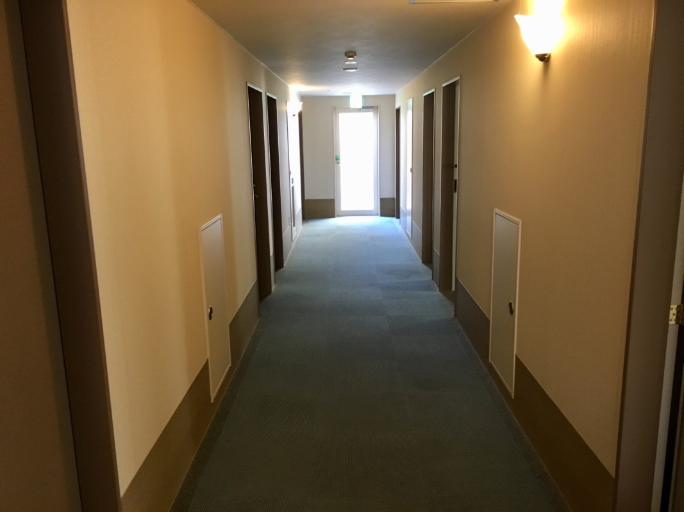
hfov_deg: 61.7
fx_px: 573
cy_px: 256
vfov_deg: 48.2
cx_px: 342
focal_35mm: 29
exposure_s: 1/17
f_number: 2.2
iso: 200
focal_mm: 4.15
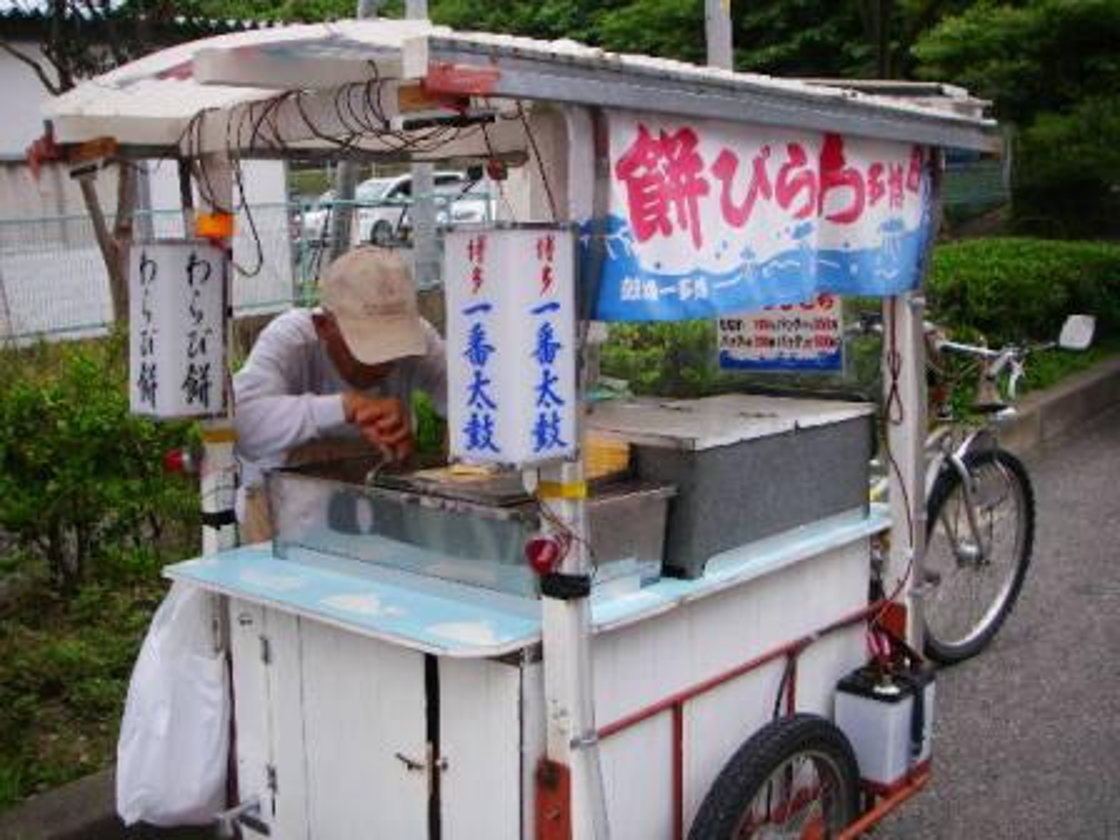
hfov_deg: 49.0
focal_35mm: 38
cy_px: 420
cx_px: 560
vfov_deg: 37.7
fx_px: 1229
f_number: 3.3
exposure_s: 1/80
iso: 80
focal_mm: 6.3
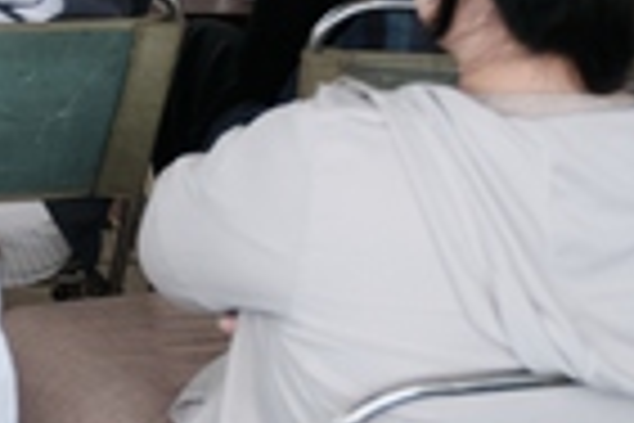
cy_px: -29
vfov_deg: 9.8
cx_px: -634
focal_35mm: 138
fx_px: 2430
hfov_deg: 12.9
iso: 800
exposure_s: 1/500
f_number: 3.2
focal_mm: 20
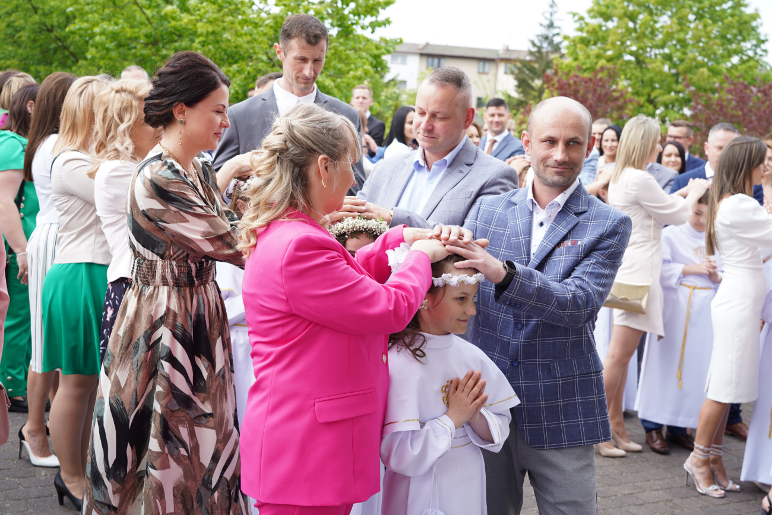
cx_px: 386
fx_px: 986
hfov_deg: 42.7
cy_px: 258
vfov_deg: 29.3
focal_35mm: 46
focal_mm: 46
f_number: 5.6
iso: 100
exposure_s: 1/125
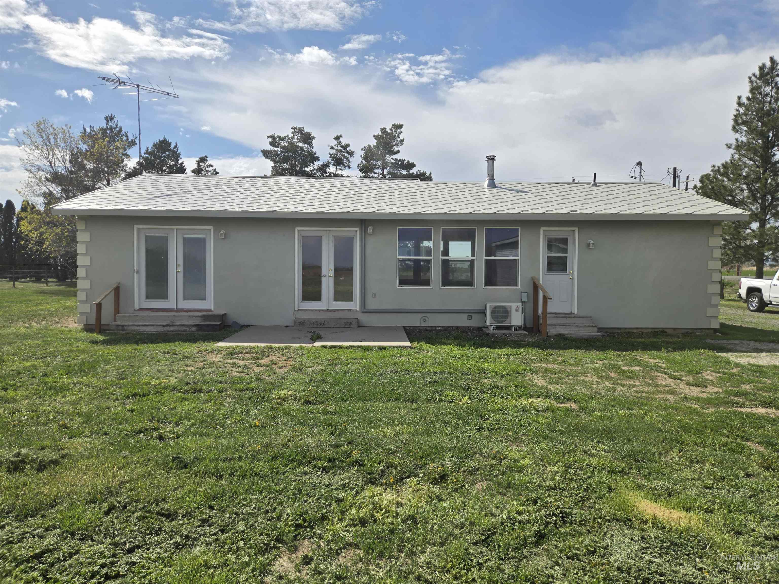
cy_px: 292
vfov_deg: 58.9
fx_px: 518
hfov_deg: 73.9
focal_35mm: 23
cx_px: 390
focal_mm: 5.4
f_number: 1.8
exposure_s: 1/2805
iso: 25
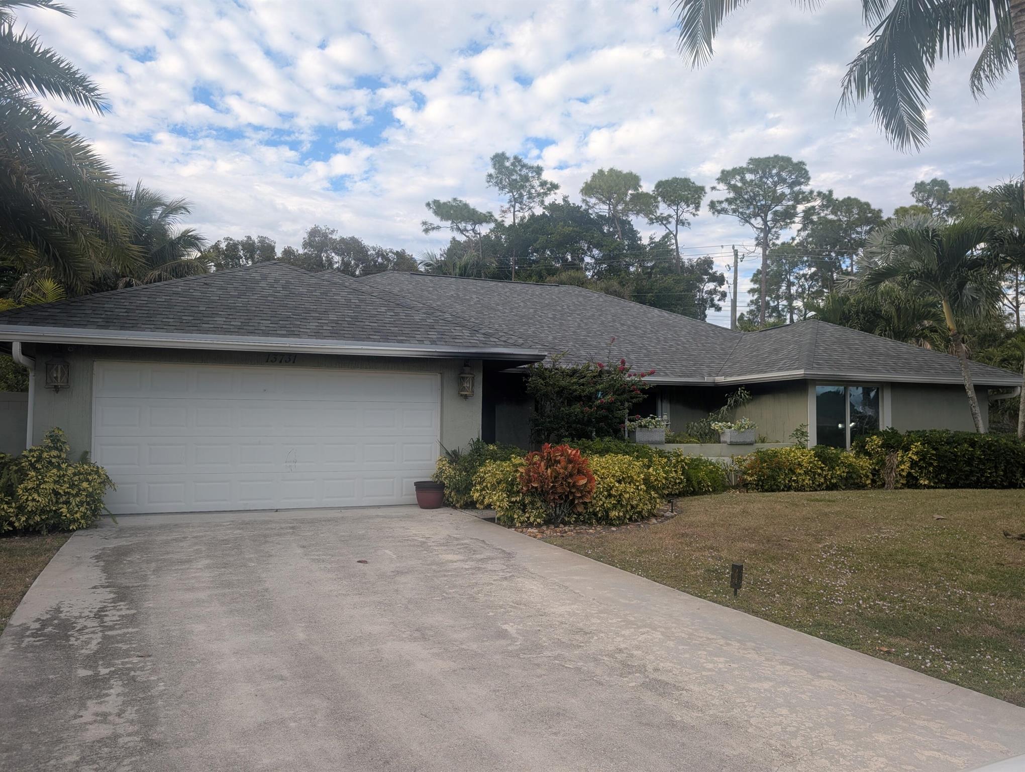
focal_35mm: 24
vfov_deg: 56.9
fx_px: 712
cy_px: 386
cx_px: 512
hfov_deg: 71.5
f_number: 1.68
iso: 21
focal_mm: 6.9
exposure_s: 1/336
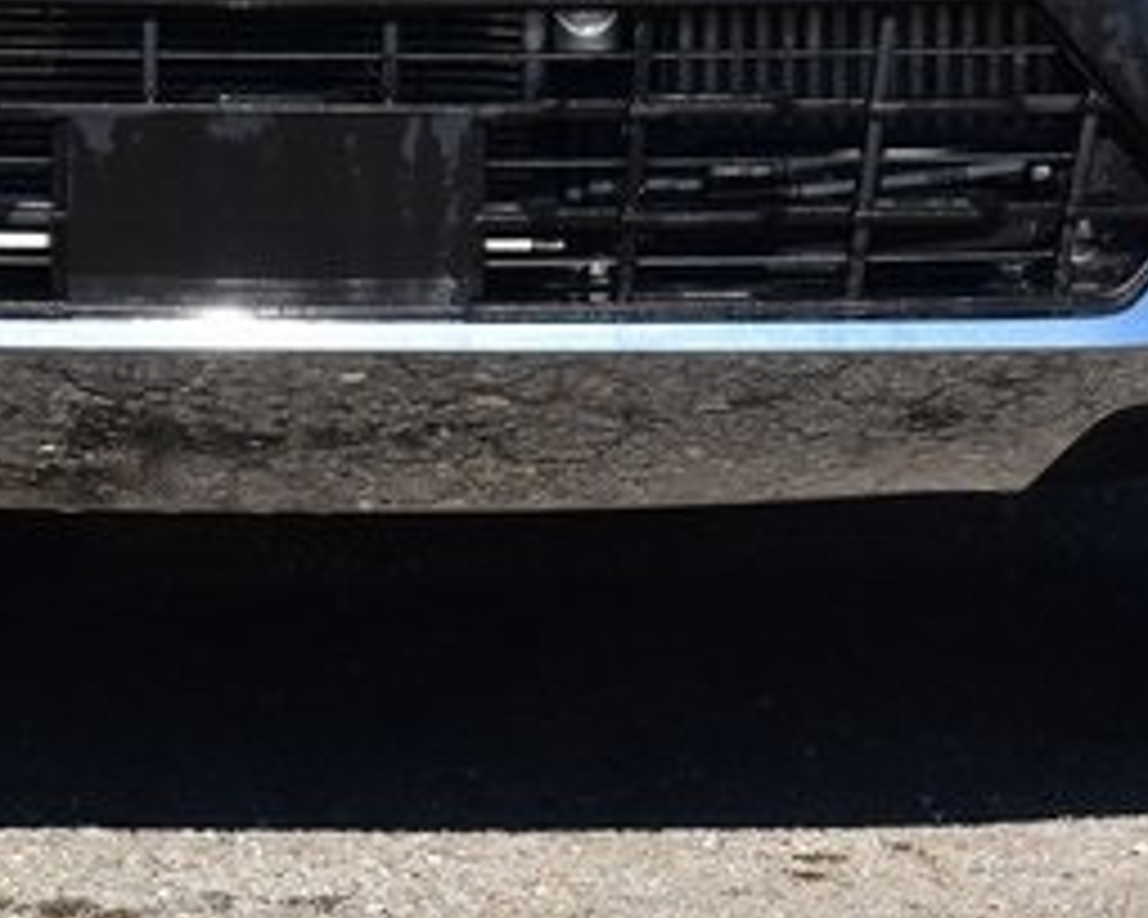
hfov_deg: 7.1
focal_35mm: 271
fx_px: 9208
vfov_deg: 5.7
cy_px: -479
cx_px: 324
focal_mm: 48
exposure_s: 1/400
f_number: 11
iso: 400
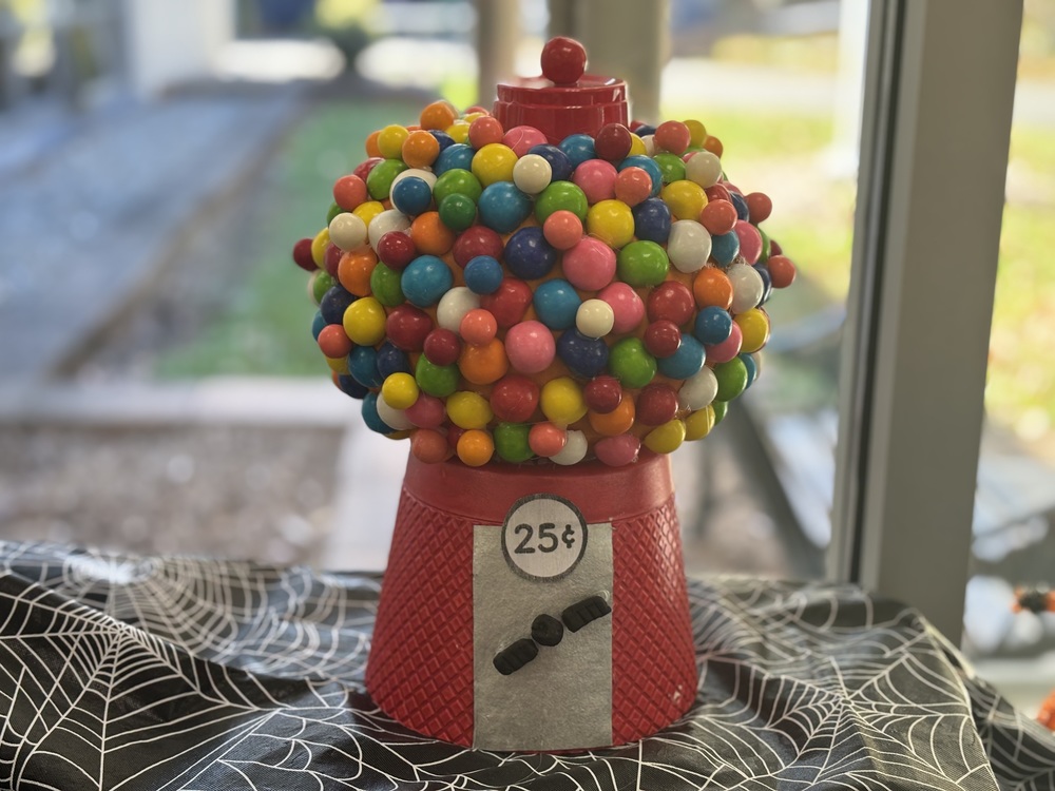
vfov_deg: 28.0
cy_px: 396
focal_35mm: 52
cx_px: 528
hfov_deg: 36.8
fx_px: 1585
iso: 64
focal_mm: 5.96
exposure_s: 1/120
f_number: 1.6
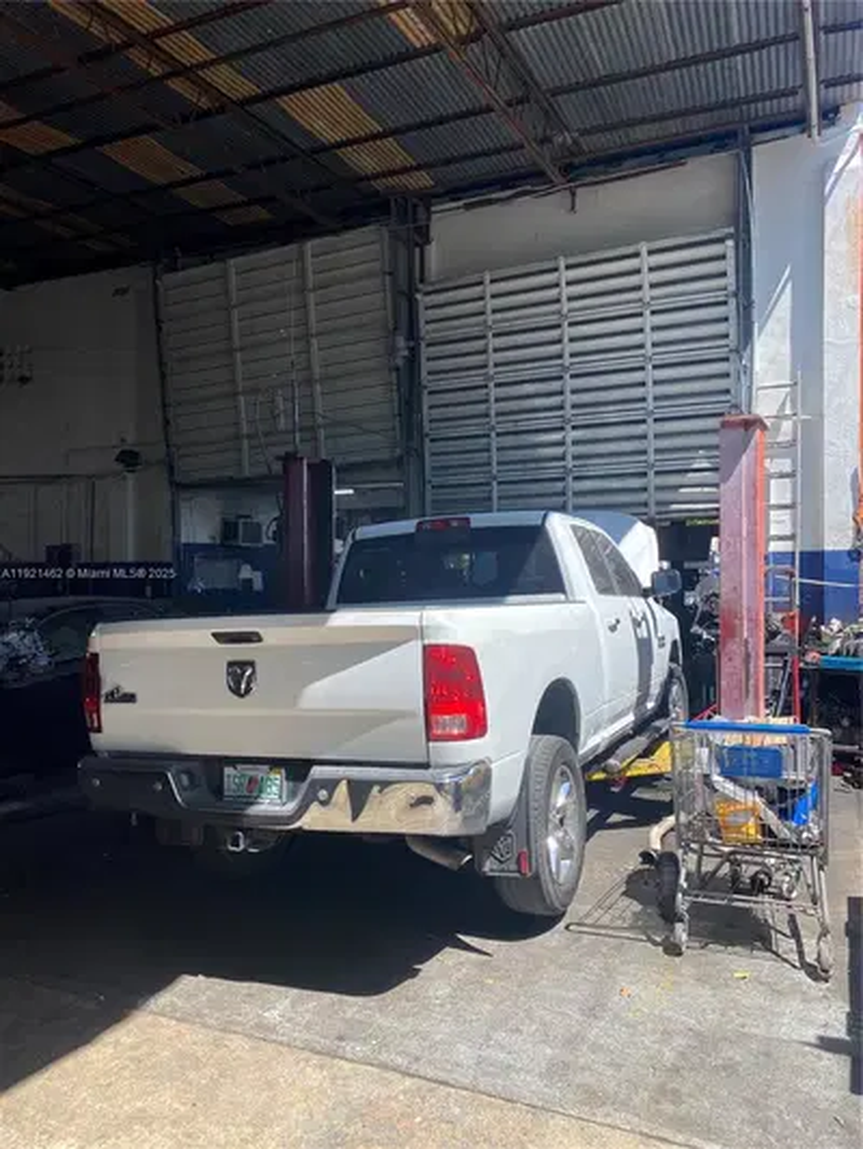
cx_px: 432
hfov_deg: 53.1
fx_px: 864
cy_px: 574
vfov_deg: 67.3
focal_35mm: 26
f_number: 1.8
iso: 32
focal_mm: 4.25
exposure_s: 1/919
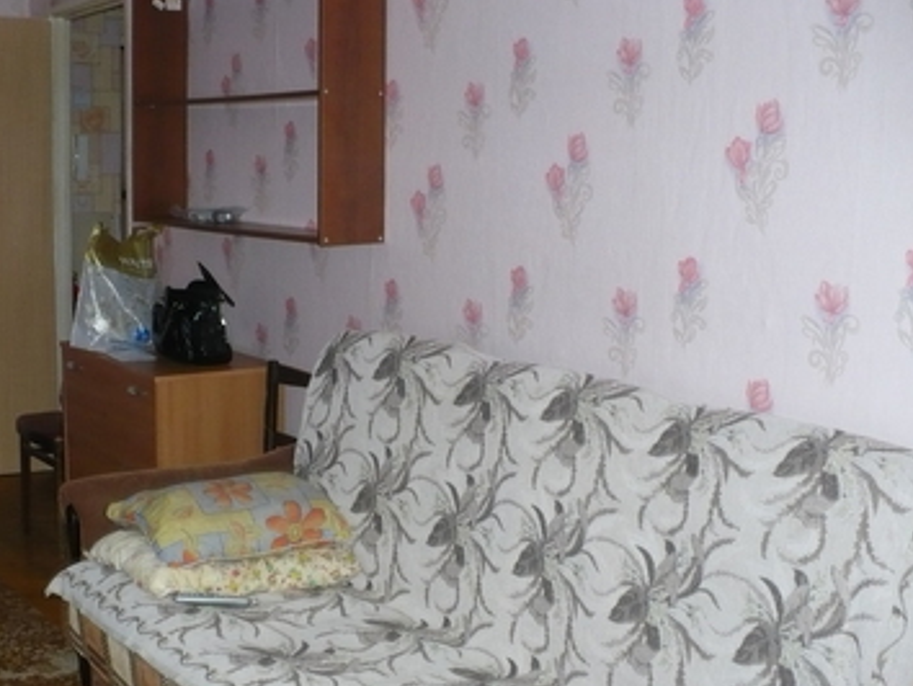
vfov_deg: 30.9
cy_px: 369
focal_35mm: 47
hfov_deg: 40.1
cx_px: 346
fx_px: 1240
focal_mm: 6.1
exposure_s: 1/30
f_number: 2.8
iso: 250
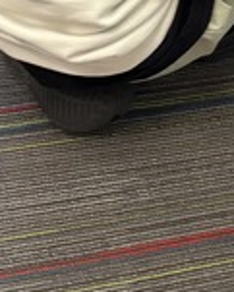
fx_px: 1487
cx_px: 512
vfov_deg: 11.2
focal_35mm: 172
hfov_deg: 8.4
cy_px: 62
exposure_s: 1/60
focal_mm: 5.96
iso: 125
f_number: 1.6
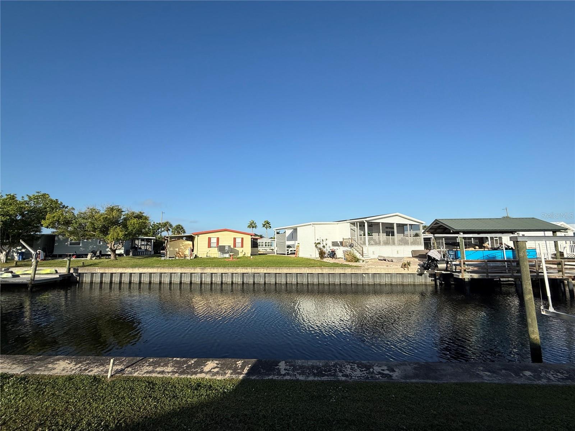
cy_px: 216
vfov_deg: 85.7
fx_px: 233
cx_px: 288
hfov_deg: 102.1
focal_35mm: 14
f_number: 2.2
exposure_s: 1/2841
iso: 50
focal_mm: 2.22
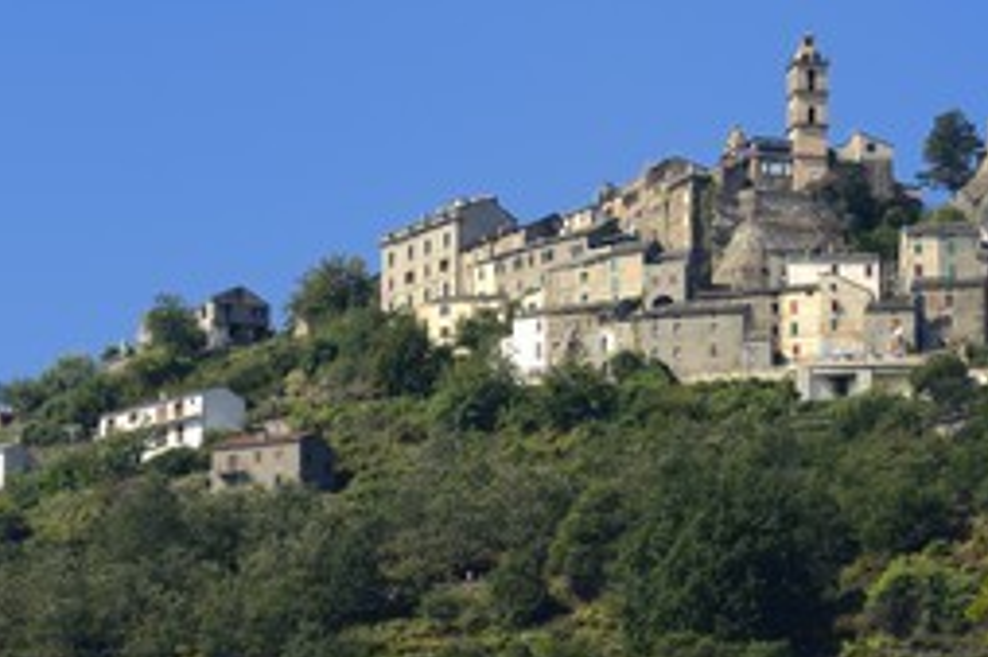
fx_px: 9078
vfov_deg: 4.1
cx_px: 657
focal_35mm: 331
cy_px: 350
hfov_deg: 6.2
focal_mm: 200
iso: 200
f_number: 11
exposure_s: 1/250
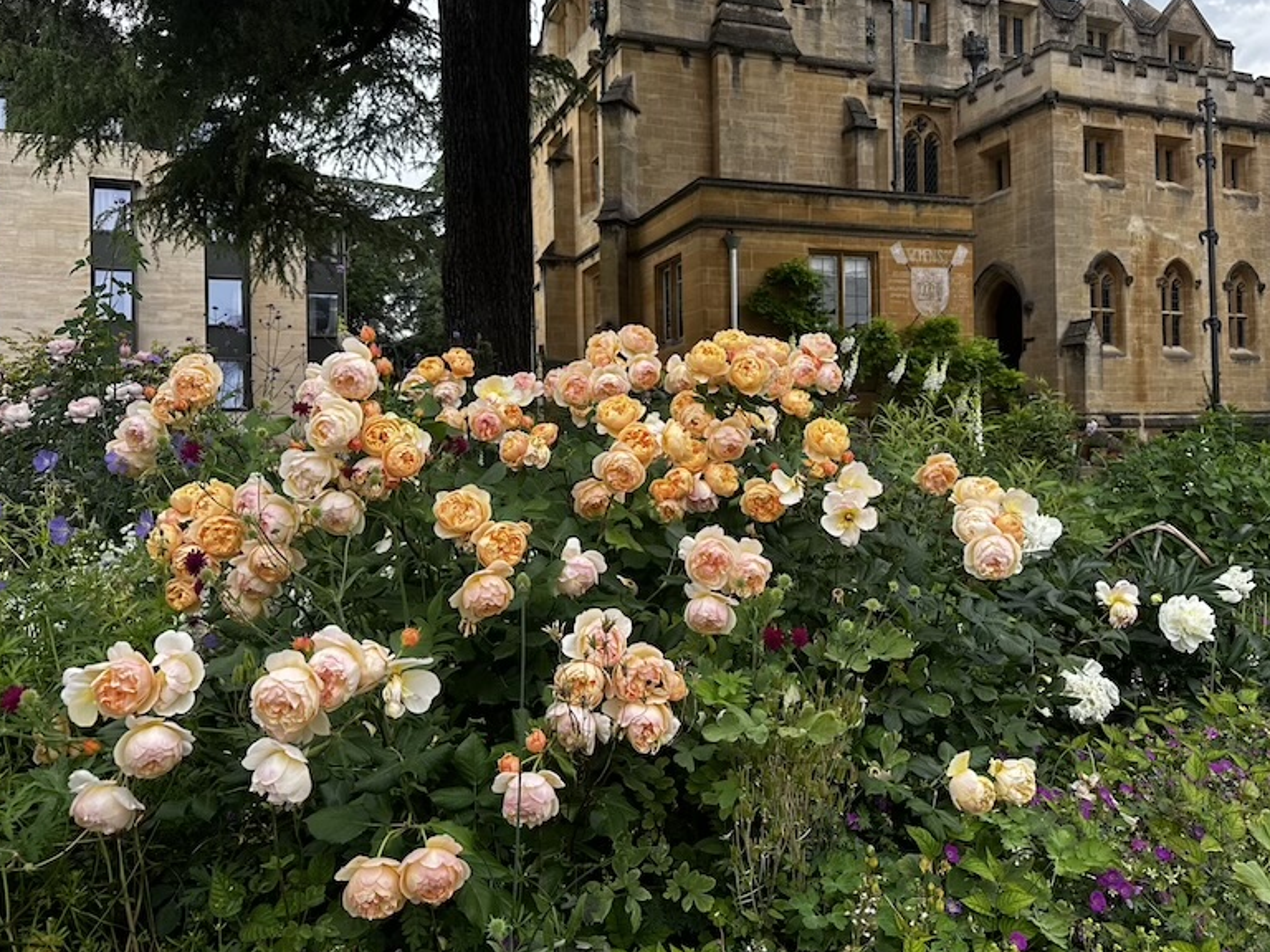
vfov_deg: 51.3
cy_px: 423
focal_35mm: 27
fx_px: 991
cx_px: 693
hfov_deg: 65.2
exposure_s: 1/558
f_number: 1.78
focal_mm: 6.86
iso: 80
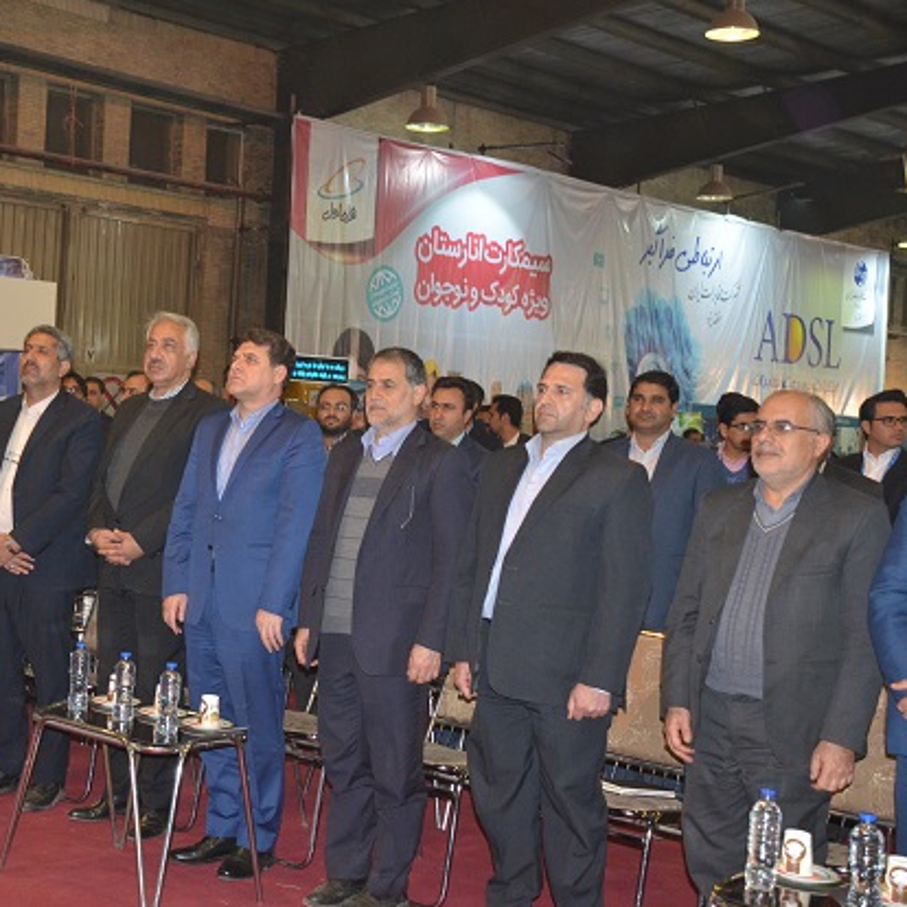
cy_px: 446
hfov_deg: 30.5
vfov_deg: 31.1
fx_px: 1630
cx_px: 221
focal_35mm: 55
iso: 800
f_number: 4
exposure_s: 1/60
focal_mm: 28
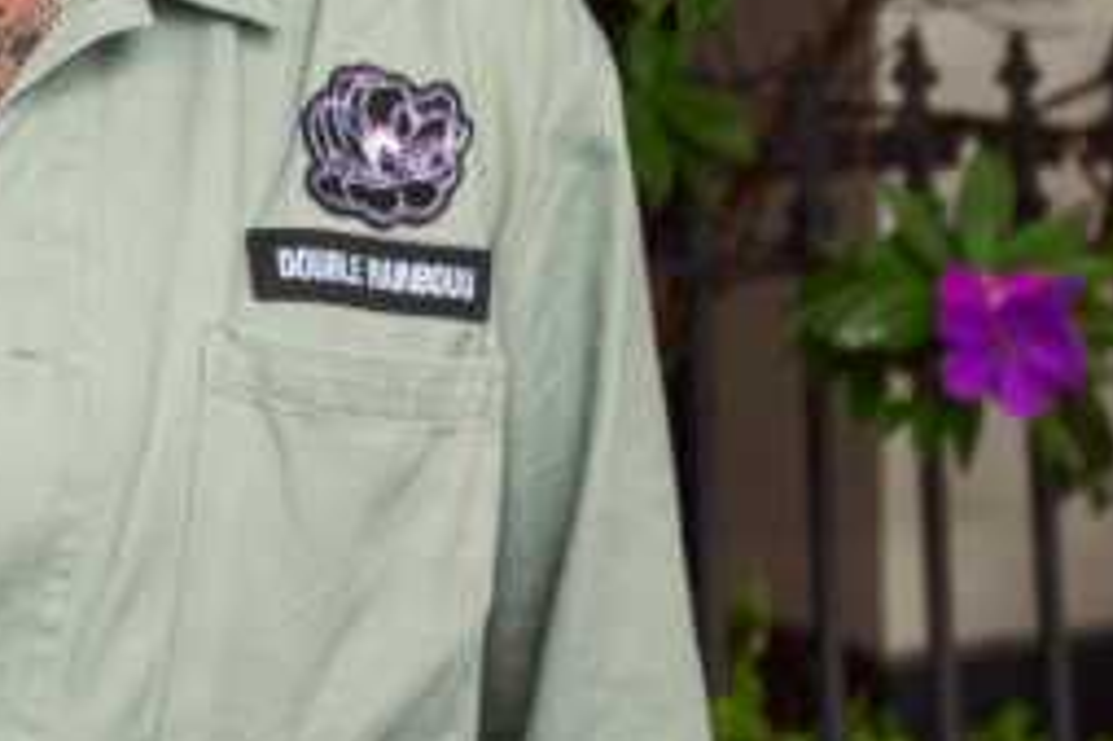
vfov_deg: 12.3
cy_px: -355
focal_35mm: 106
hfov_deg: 18.6
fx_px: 3275
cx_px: -105
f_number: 5
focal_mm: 35
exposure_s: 1/160
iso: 250
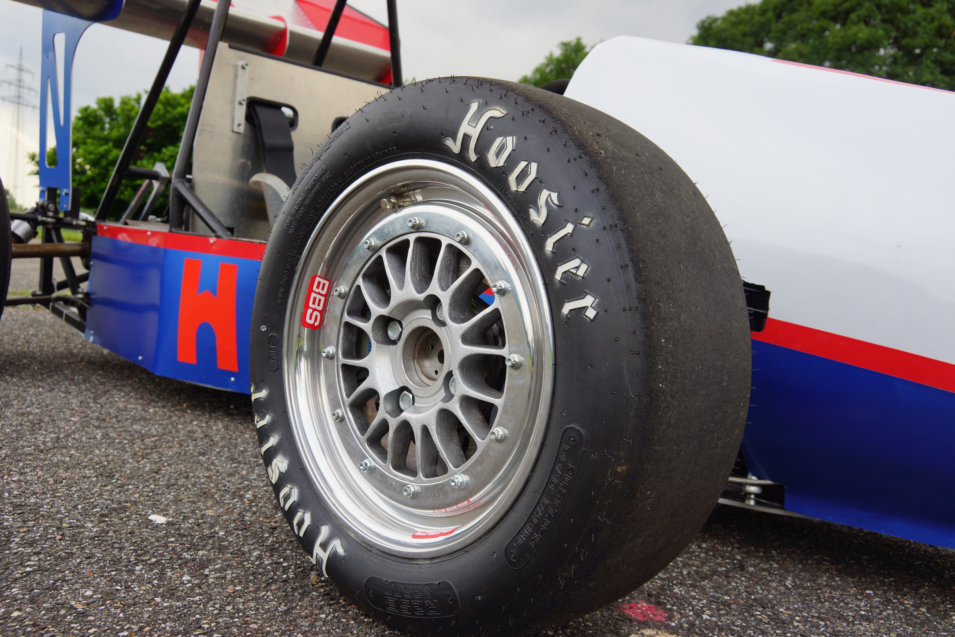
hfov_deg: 57.2
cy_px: 318
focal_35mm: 33
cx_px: 478
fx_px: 875
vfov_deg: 40.0
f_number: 7.1
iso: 100
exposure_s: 1/80
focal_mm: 22
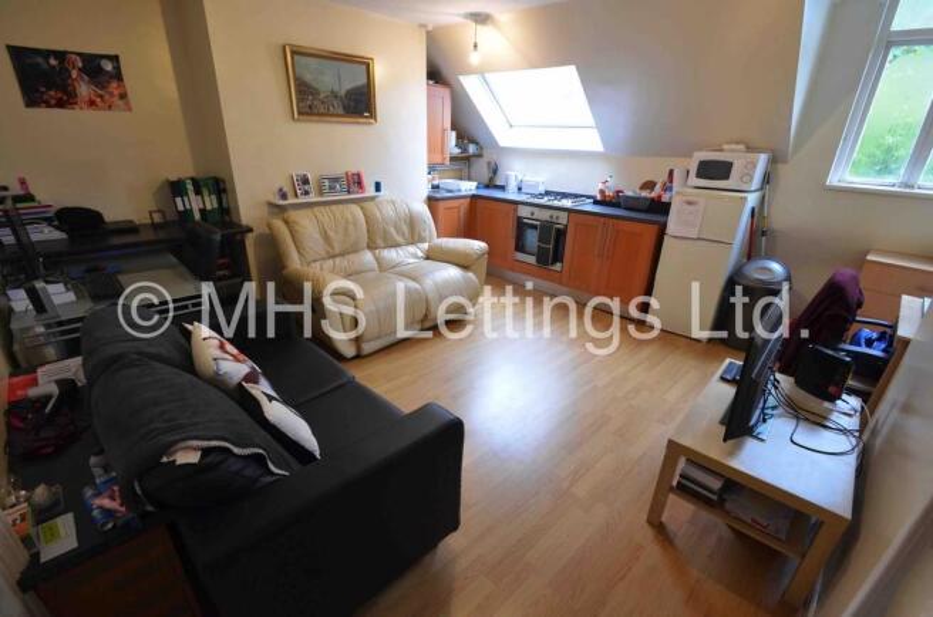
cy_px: 308
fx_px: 388
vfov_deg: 77.0
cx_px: 466
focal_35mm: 15
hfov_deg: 100.5
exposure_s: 1/25
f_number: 5
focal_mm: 10
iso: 1000
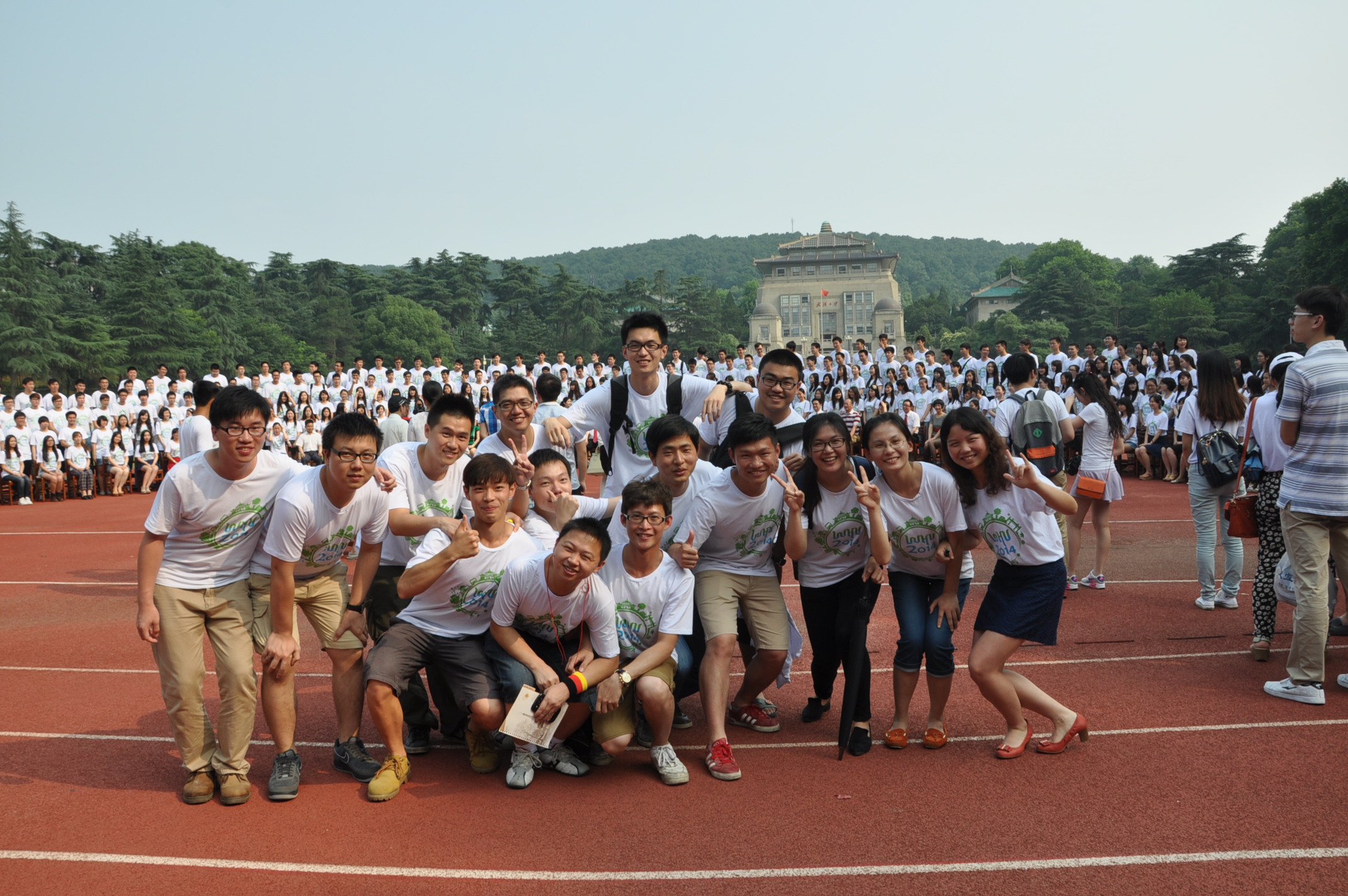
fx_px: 1010
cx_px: 674
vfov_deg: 47.8
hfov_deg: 67.4
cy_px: 448
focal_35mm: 27
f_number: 11
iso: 200
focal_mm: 18
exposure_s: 1/125
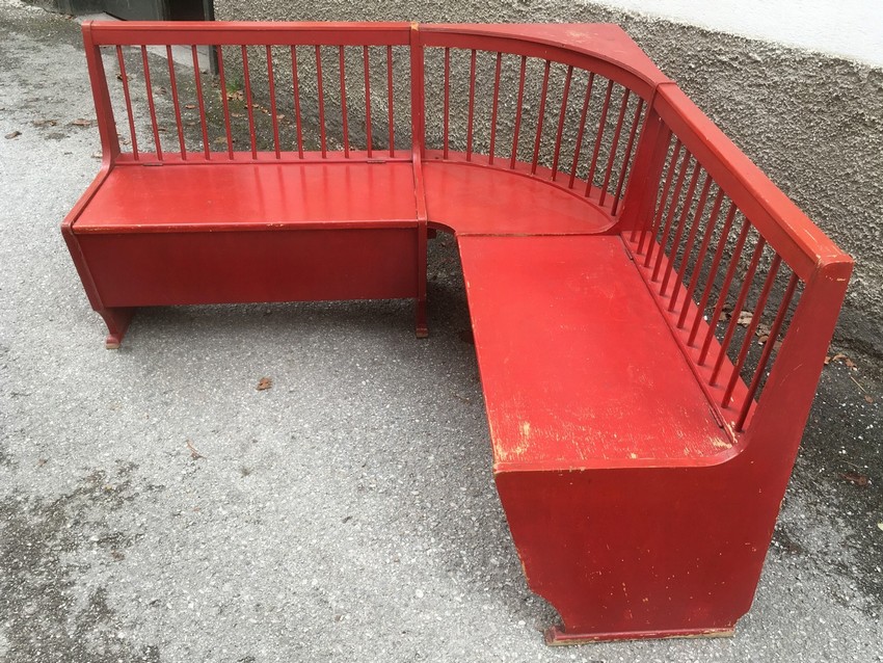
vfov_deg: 48.2
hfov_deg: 61.6
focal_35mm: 29
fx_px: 740
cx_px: 442
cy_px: 332
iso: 25
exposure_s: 1/100
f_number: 2.2
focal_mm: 4.15
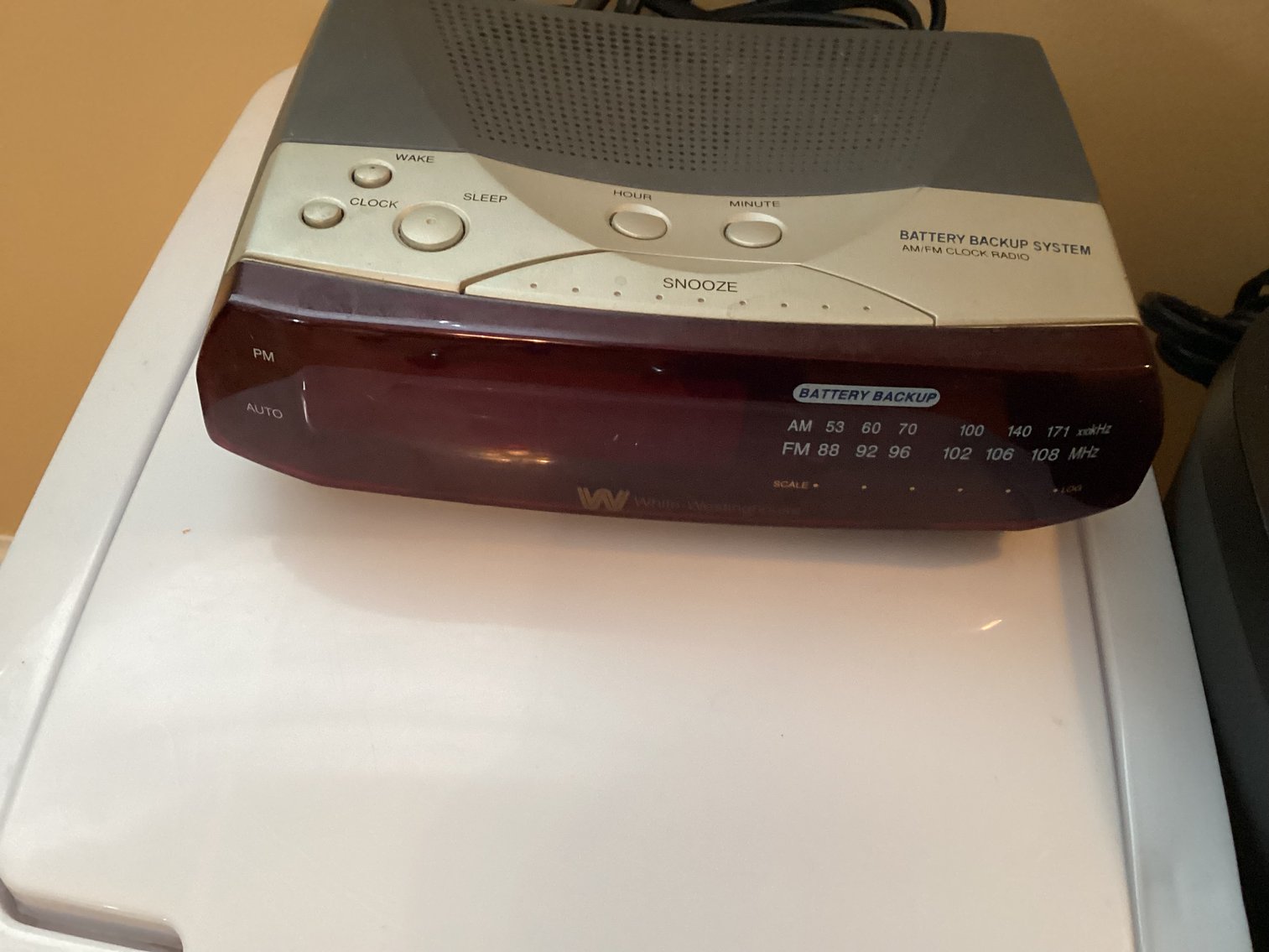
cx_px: 634
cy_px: 476
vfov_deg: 45.4
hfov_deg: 58.3
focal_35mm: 31
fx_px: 1137
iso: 320
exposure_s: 1/60
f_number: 2.4
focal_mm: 3.3
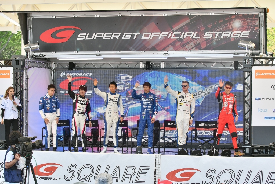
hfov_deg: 17.1
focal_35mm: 120
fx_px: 917
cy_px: 92
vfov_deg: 11.4
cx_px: 138
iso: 400
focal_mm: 80
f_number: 8
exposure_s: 1/320
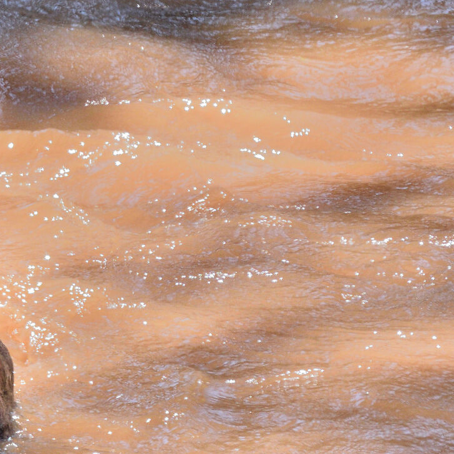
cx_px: -29
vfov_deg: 1.2
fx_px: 21204
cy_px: 491
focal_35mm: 1429
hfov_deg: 1.2
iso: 1000
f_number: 5.6
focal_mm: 340
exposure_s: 1/1250
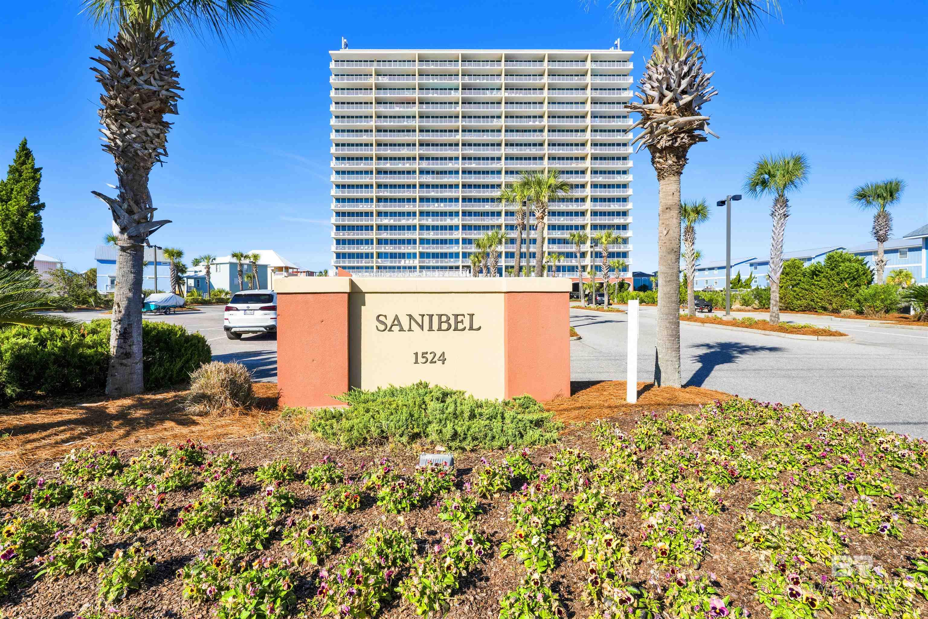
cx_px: 464
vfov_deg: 72.1
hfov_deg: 95.0
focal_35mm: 16
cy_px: 310
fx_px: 425
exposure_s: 1/800
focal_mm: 16.5
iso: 500
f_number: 11
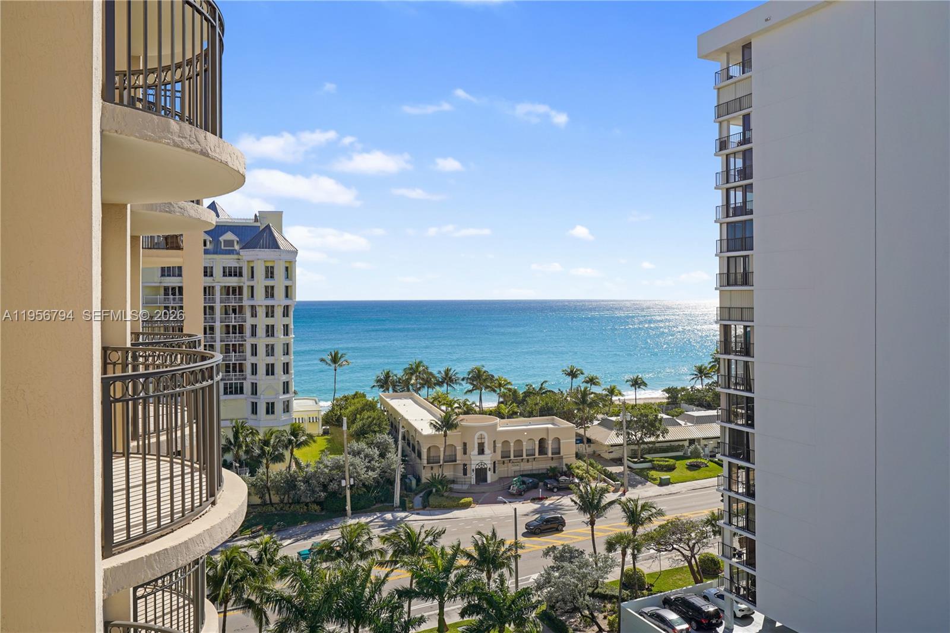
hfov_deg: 73.8
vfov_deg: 53.1
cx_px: 475
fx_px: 633
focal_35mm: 24
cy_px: 316
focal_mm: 24
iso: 100
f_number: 11
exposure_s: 1/160
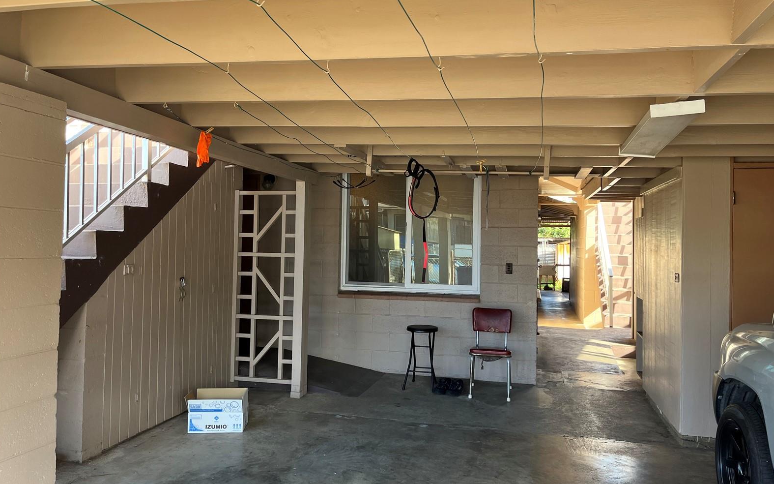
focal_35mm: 28
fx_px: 591
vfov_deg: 44.5
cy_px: 240
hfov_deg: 66.5
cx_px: 389
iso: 64
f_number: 1.6
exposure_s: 1/161
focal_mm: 5.1
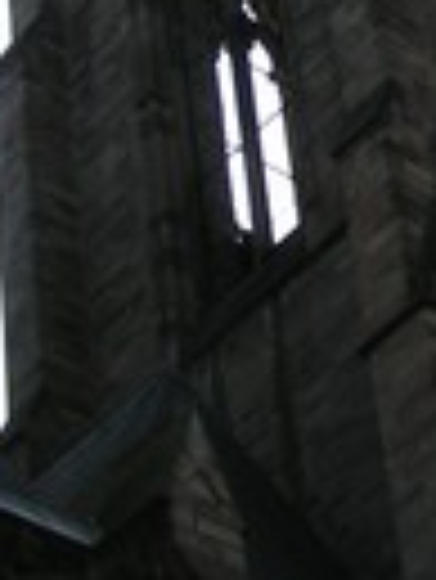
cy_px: 61
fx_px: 3035
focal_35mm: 181
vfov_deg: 10.9
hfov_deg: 8.2
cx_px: 405
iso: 50
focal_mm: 5.8
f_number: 5.6
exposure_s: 1/250
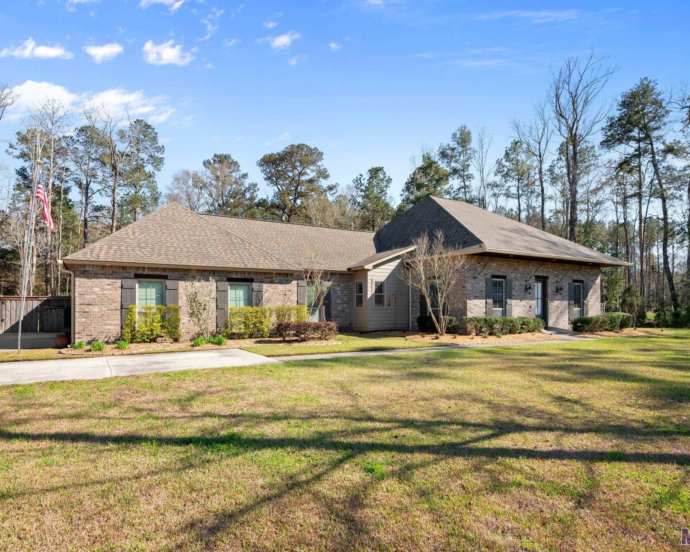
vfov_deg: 70.8
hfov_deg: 83.0
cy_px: 262
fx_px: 388
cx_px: 308
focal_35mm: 19
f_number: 10
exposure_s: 1/320
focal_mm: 16
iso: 320
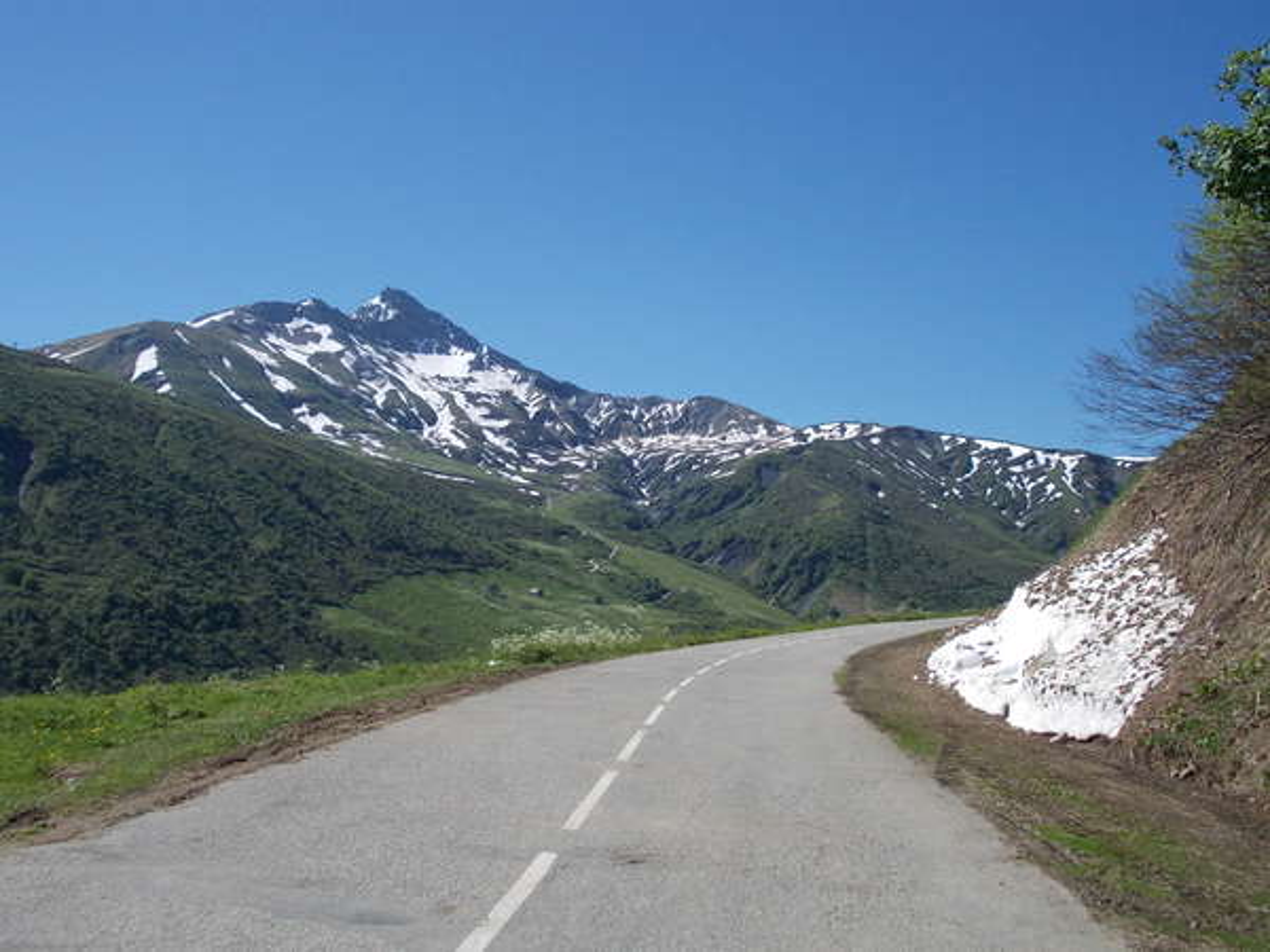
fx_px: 1394
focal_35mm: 38
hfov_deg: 49.0
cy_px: 476
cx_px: 635
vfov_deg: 37.7
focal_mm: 5.3
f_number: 6.2
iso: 80
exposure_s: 1/320
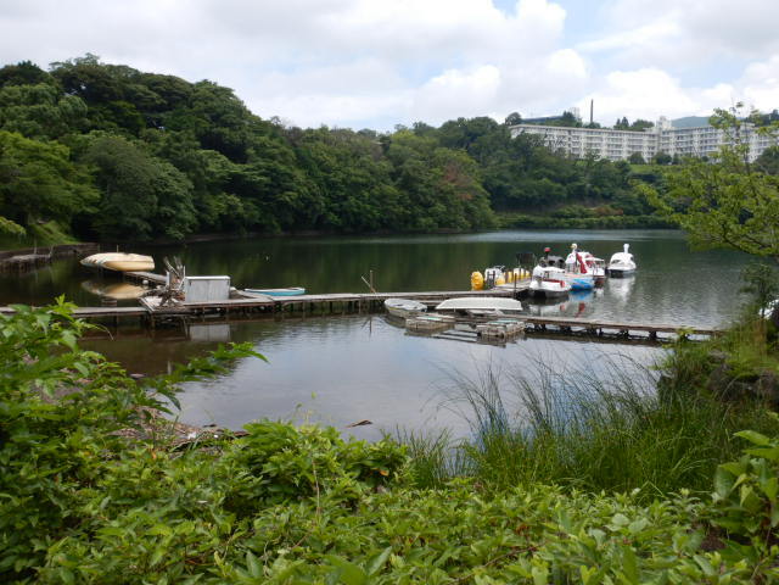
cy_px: 292
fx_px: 765
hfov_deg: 54.0
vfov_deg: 41.8
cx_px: 390
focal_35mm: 34
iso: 200
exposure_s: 1/1000
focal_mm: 6.1
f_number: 4.2
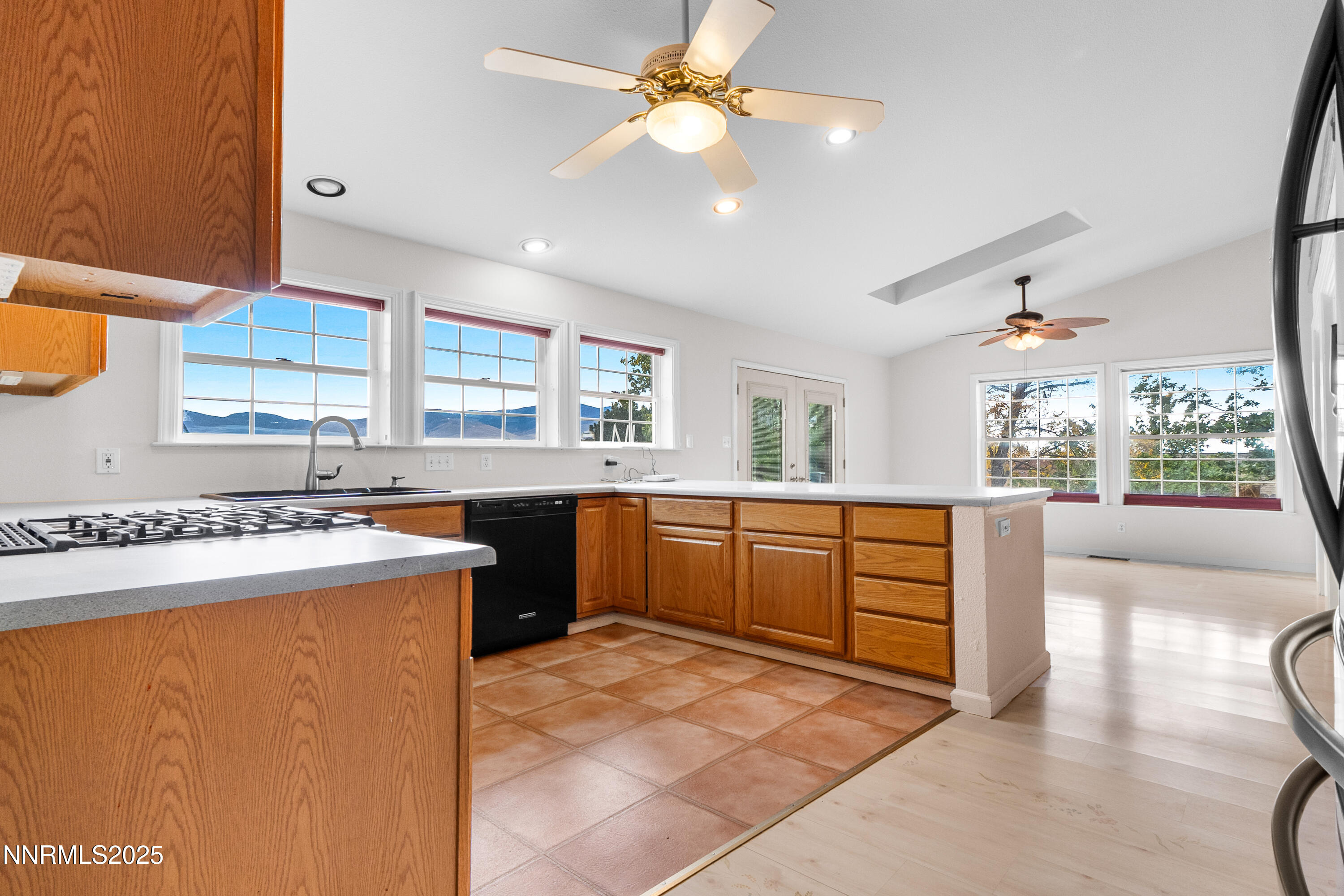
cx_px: 672
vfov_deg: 77.3
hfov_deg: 100.4
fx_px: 560
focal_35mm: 15
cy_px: 448
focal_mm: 10
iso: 400
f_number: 6.3
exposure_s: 1/13
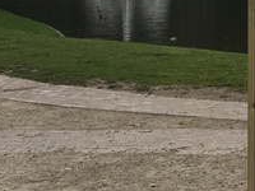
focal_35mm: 150
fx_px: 1105
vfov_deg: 9.7
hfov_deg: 10.9
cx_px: 631
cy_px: -48
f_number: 2.2
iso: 25
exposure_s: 1/785
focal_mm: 4.15
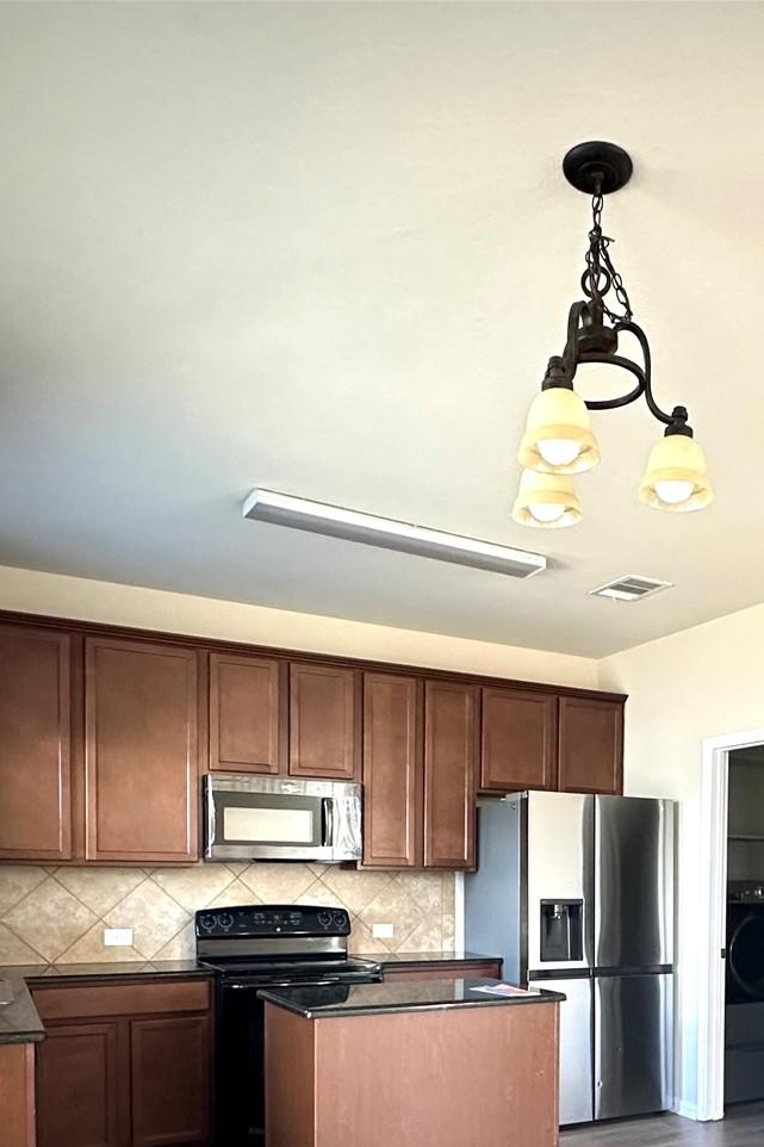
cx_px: 611
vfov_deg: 56.1
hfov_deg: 40.6
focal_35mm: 31
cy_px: 914
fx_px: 987
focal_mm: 2.22
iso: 400
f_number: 2.2
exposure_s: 1/60
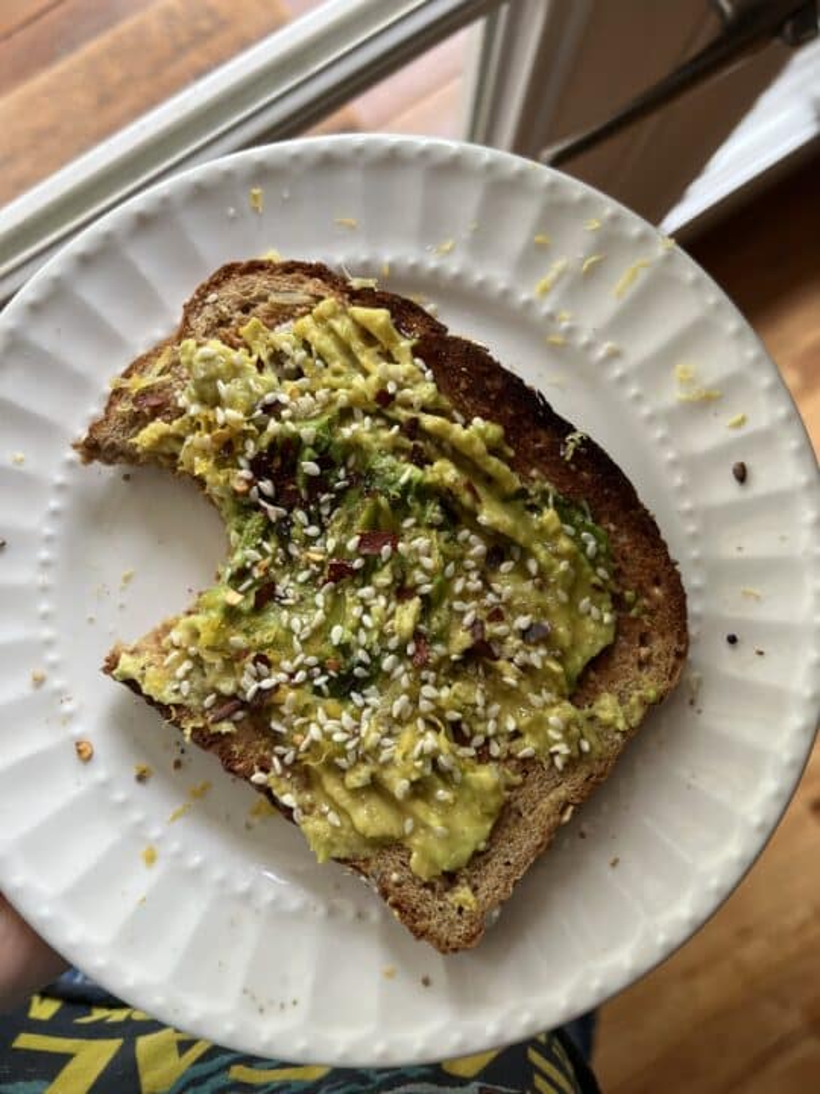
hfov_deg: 53.1
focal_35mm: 26
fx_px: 821
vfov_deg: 67.3
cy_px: 547
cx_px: 410
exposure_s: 1/121
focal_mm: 5.7
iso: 80
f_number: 1.5
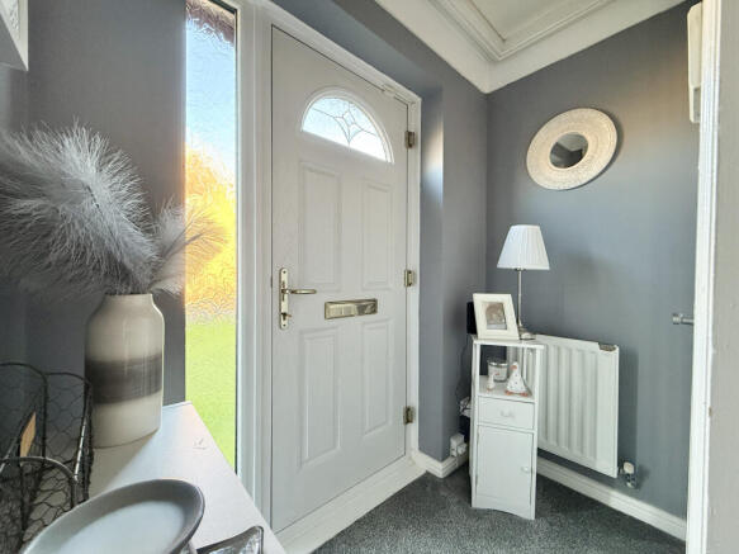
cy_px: 277
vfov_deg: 85.7
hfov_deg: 102.1
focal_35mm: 14
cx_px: 370
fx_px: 299
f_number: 2.2
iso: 320
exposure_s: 1/70
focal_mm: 2.22
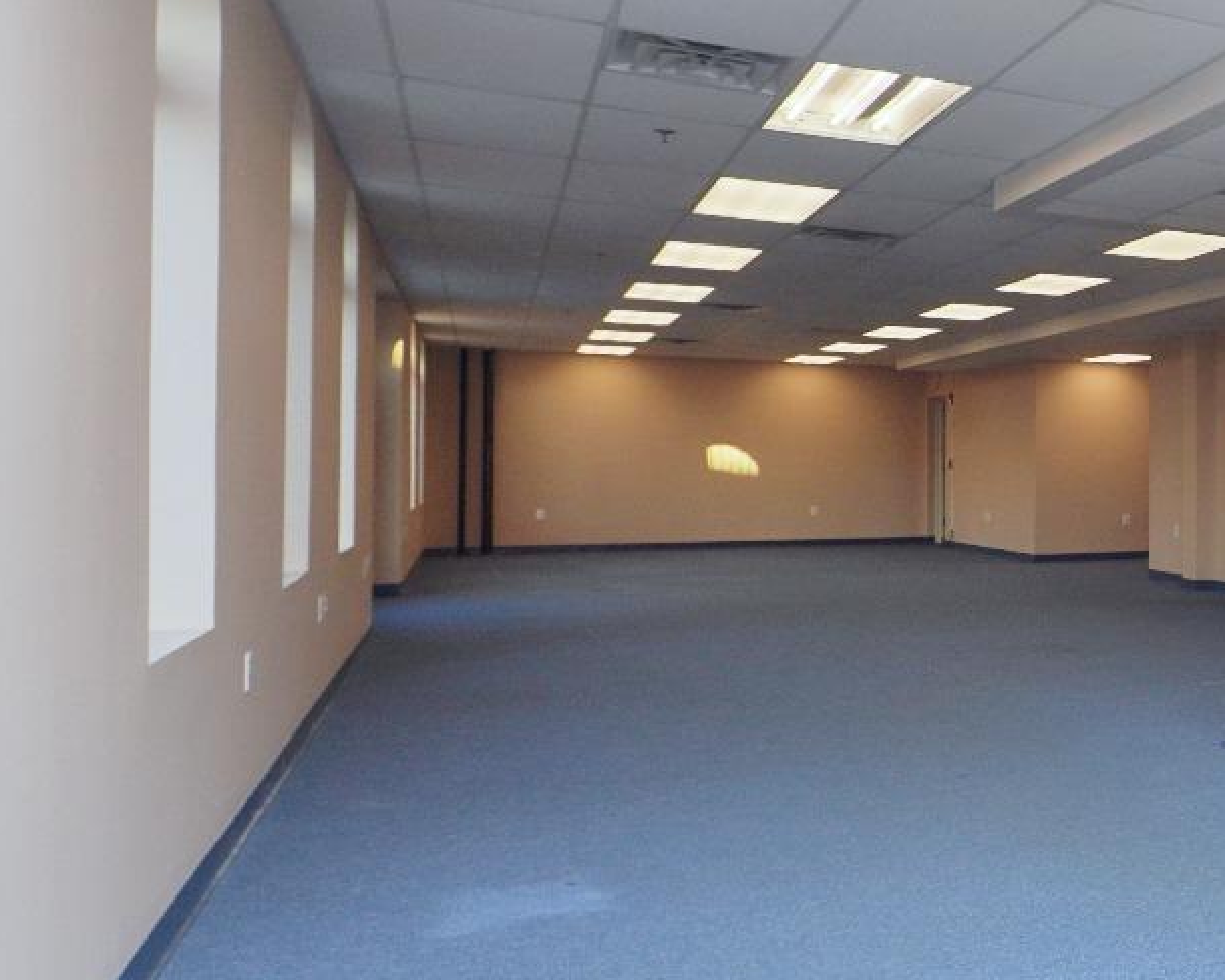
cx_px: 1499
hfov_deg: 36.1
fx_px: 1383
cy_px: 457
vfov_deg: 39.0
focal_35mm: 38
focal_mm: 11
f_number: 4.5
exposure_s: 1/80
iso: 100
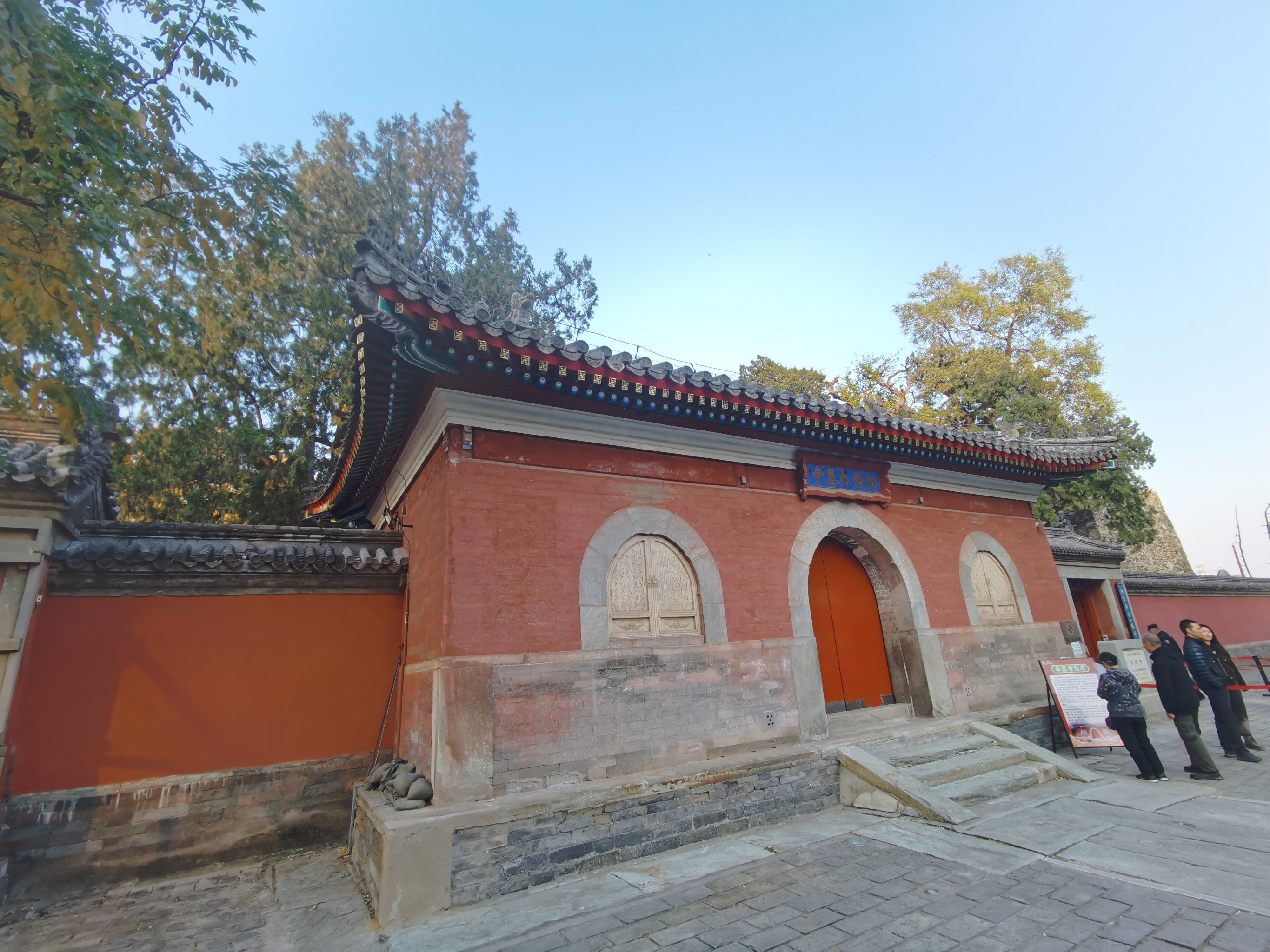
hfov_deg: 91.0
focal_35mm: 17
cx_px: 635
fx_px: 624
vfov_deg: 74.7
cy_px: 476
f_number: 2.2
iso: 80
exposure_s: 1/100
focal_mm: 2.26
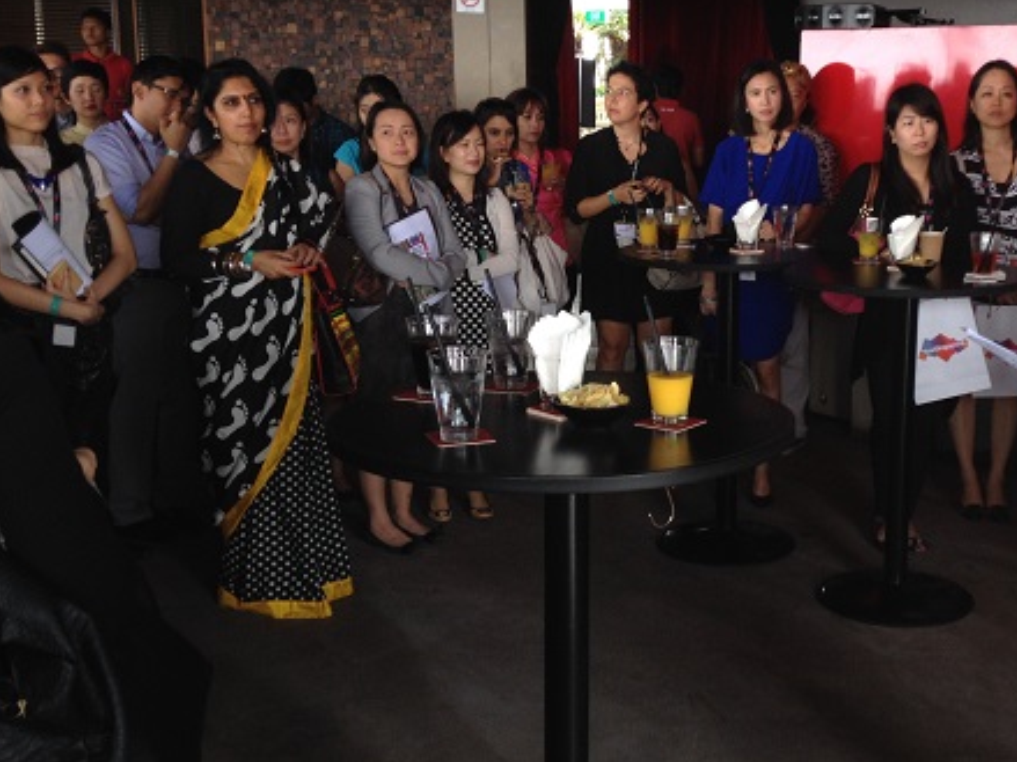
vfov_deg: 28.5
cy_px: 378
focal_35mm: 51
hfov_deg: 36.8
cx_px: 734
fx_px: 1498
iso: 50
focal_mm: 4.28
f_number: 2.4
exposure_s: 1/40
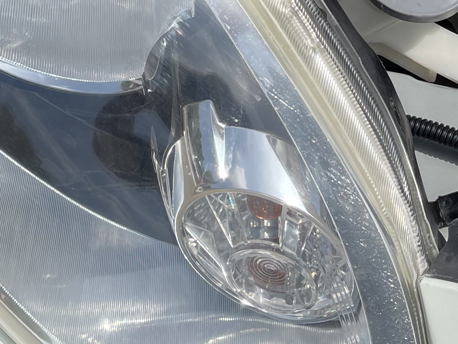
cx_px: 187
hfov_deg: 19.8
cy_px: -218
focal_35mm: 99
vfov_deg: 13.8
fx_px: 1310
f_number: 1.6
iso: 32
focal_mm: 5.1
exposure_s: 1/3788
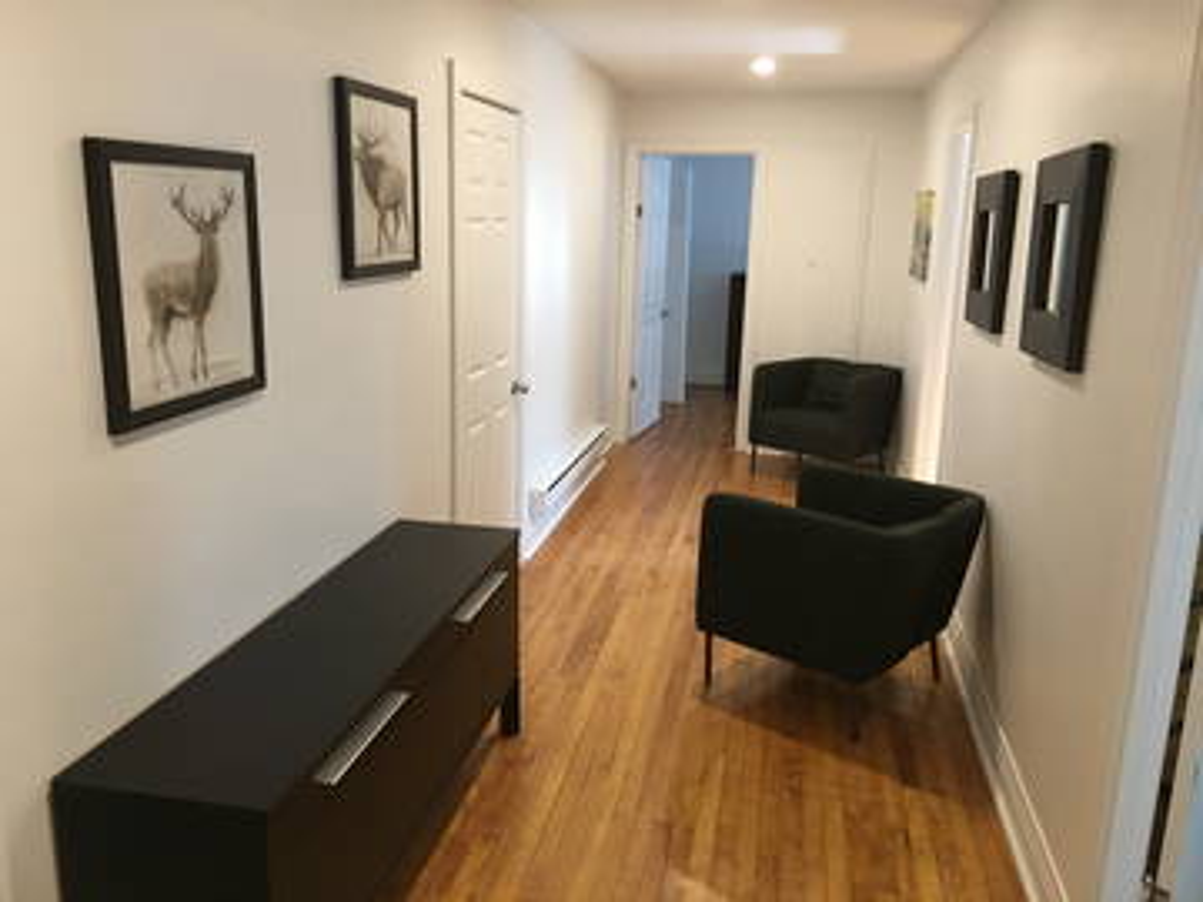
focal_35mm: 29
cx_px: 602
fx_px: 1008
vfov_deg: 48.2
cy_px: 451
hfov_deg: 61.7
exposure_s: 1/15
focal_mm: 4.15
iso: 50
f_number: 2.2
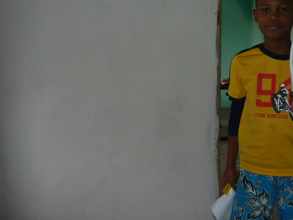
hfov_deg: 43.5
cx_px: 183
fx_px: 364
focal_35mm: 43
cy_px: 82
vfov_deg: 33.4
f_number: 2.8
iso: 100
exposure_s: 1/30
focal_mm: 5.5
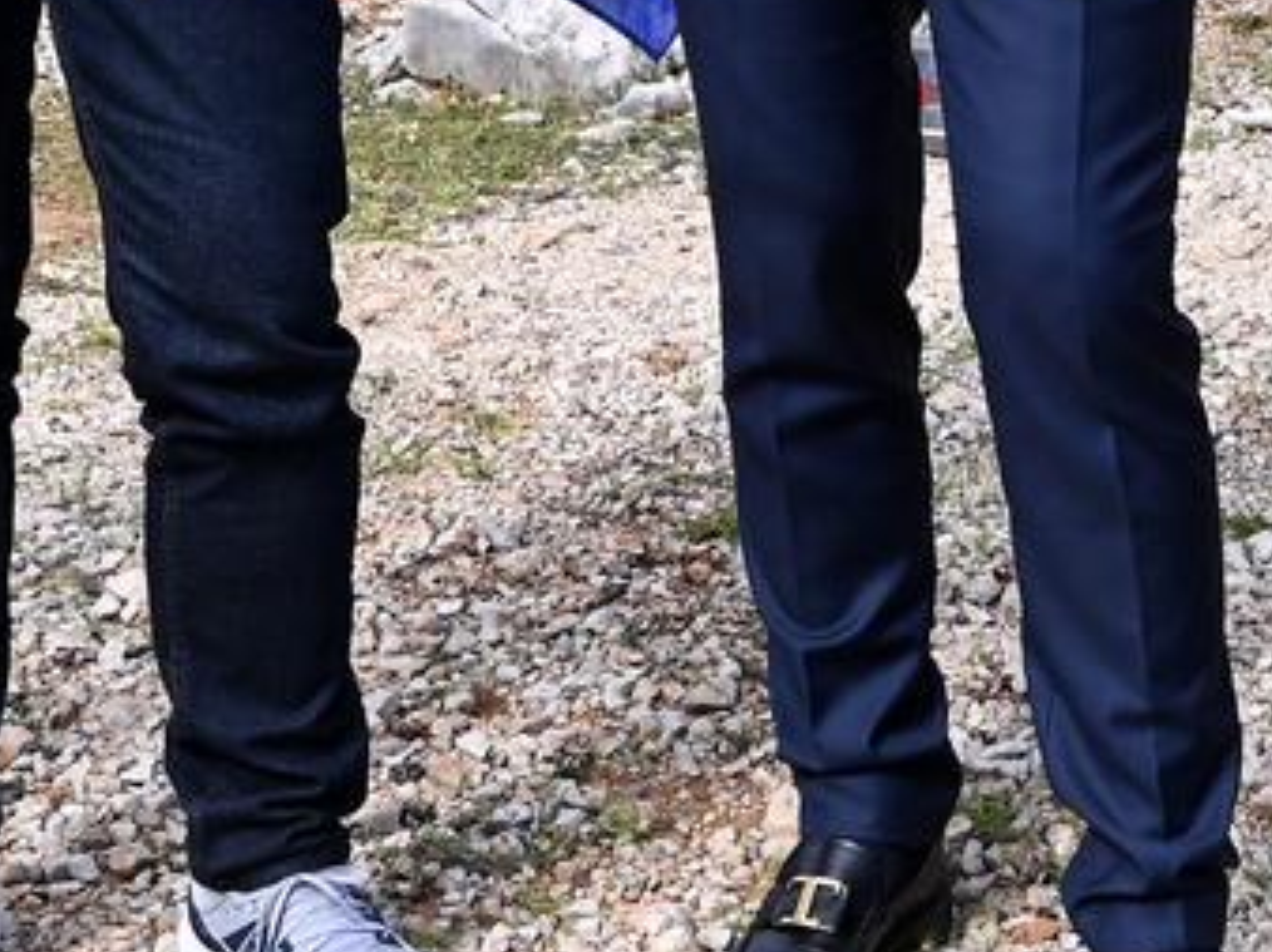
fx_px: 3011
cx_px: 1159
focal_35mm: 82
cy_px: -278
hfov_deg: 23.2
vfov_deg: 16.9
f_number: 6.3
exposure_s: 1/1000
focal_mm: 18
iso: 400
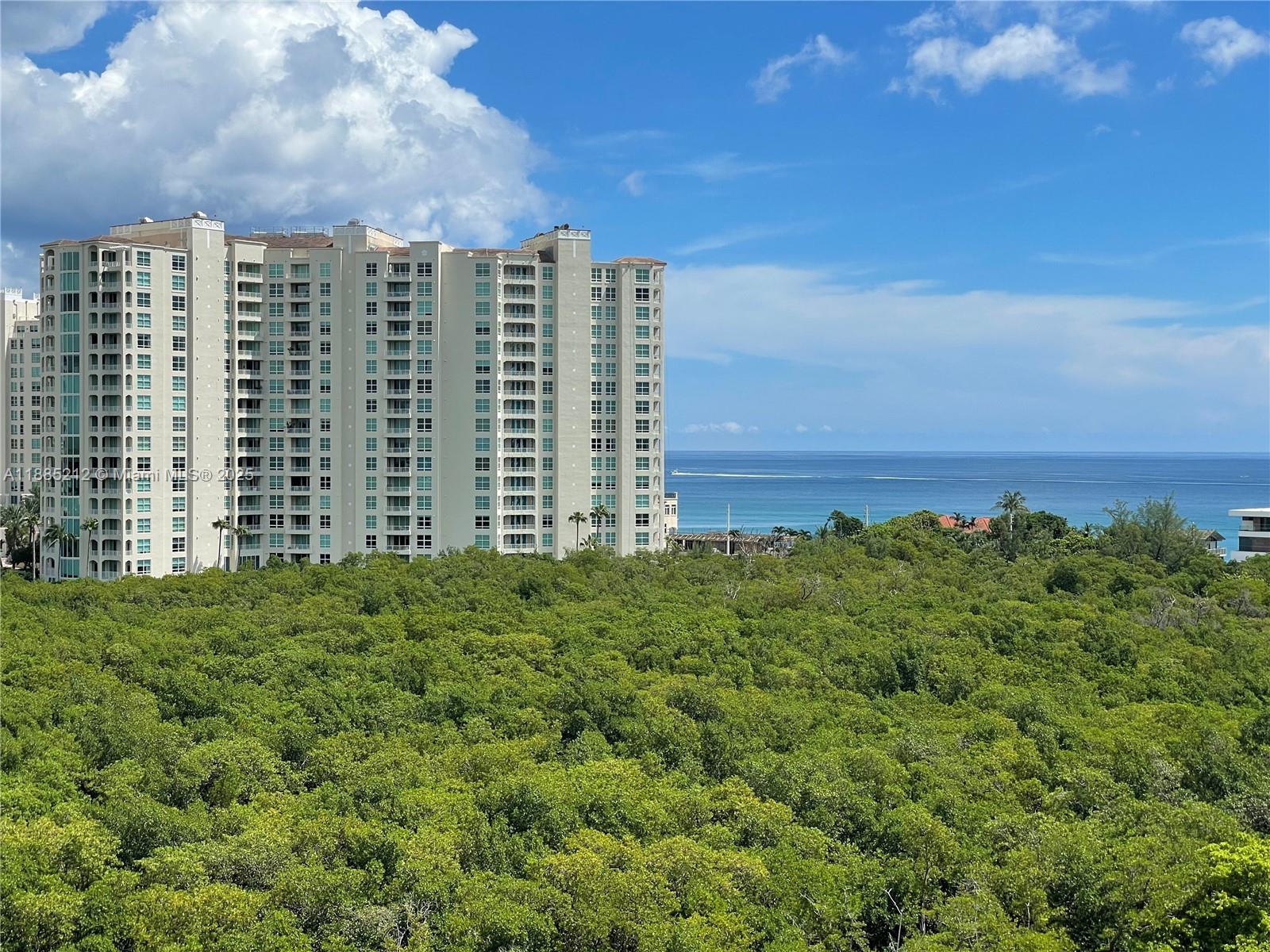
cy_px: 476
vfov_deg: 28.0
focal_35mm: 52
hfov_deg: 36.8
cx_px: 635
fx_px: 1908
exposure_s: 1/2083
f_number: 2
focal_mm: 6
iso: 25
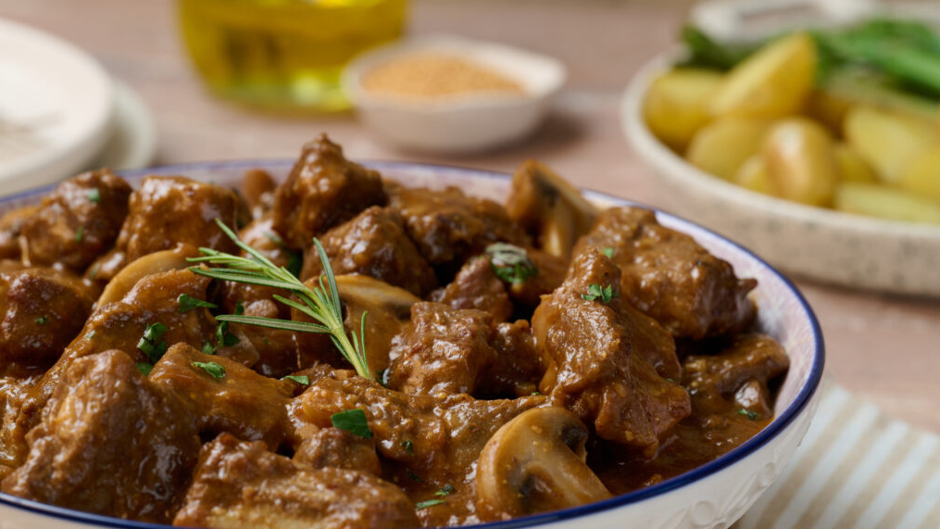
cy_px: 304
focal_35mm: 111
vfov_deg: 10.9
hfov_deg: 19.3
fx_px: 2767
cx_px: 469
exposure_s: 1/125
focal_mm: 105
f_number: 11
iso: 125
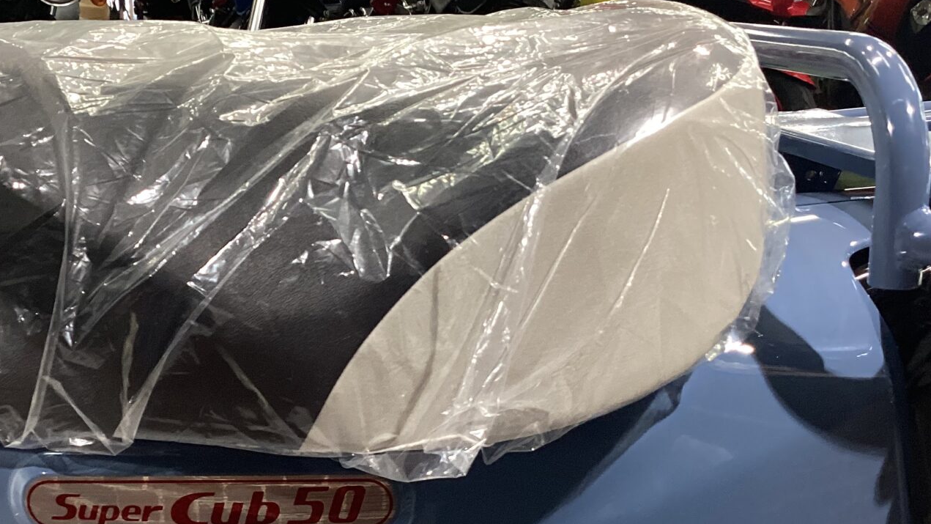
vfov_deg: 23.3
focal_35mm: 51
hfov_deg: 40.4
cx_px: 369
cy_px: 378
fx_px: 1259
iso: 125
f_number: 2.4
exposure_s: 1/60
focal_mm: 3.3
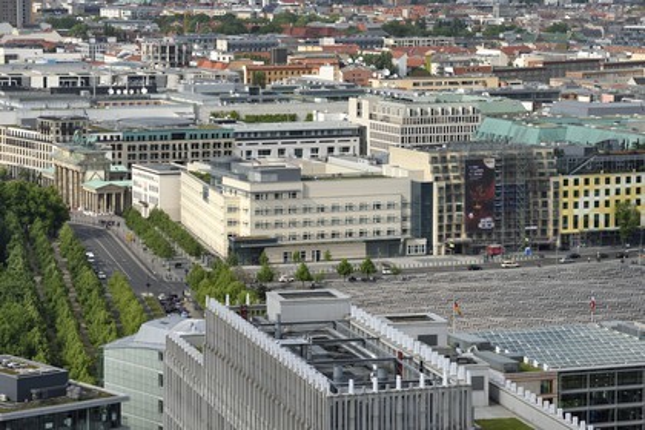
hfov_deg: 18.6
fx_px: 1971
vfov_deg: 12.5
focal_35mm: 110
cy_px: 215
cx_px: 322
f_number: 9
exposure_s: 1/400
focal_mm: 110
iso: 200
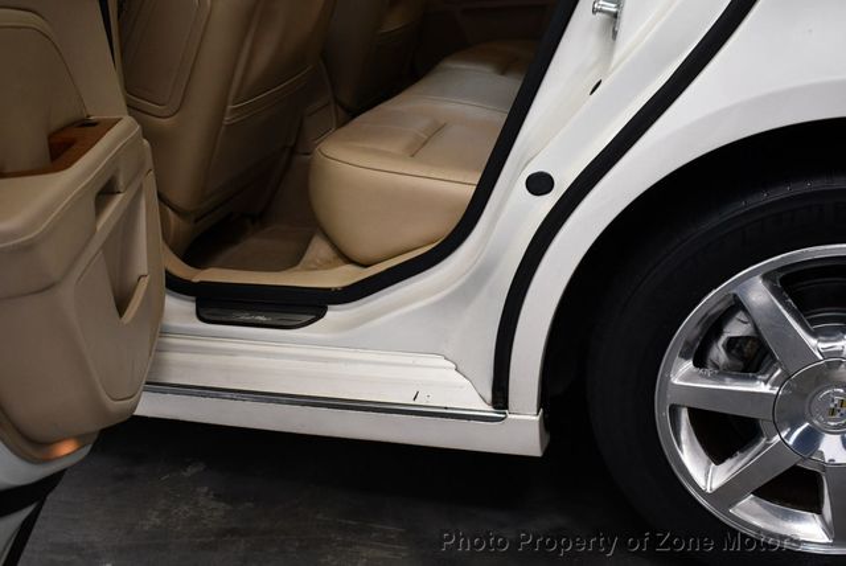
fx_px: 847
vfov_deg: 36.9
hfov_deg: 53.1
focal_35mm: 36
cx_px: 423
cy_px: 283
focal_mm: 18
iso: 800
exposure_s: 1/160
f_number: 3.5
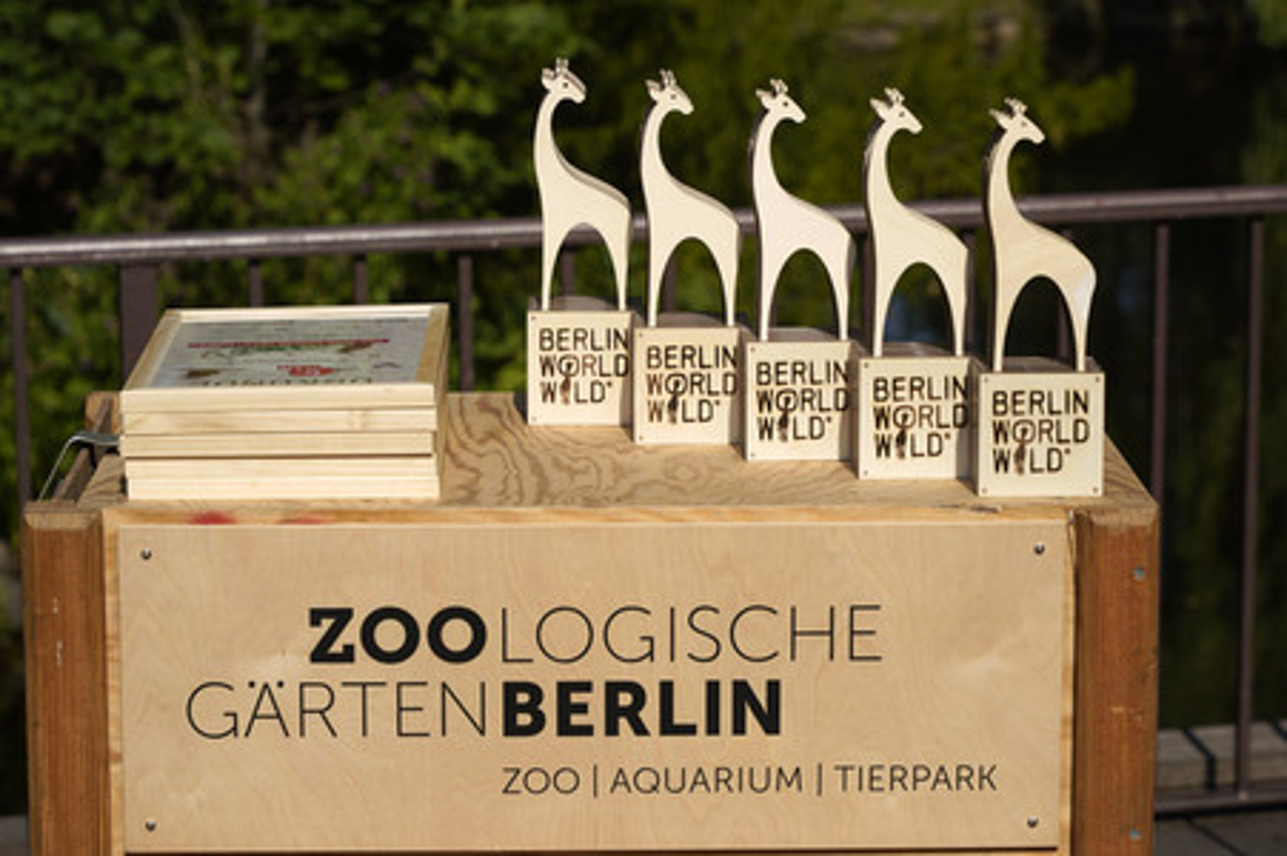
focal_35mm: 117
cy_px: 428
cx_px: 644
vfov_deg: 11.7
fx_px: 4180
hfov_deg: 17.5
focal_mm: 117
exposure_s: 1/640
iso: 100
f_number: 8
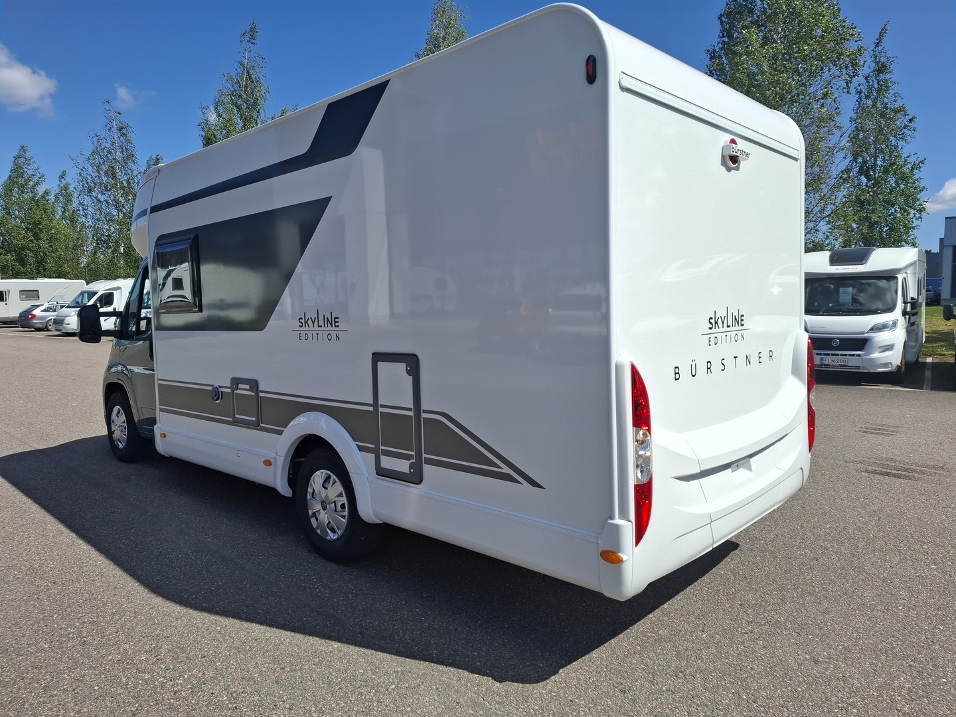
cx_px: 478
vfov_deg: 58.9
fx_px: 635
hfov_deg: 73.9
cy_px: 358
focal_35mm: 23
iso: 50
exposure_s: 1/2786
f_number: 1.8
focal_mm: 5.54
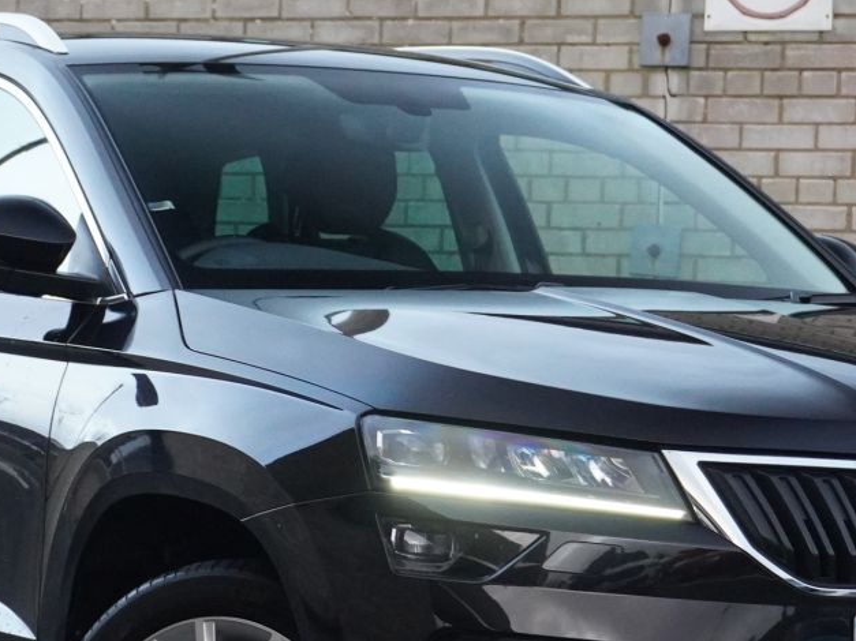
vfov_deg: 9.4
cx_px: 397
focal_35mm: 158
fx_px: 3912
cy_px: 417
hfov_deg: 12.5
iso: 3200
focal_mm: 43
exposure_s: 1/160
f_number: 5.6
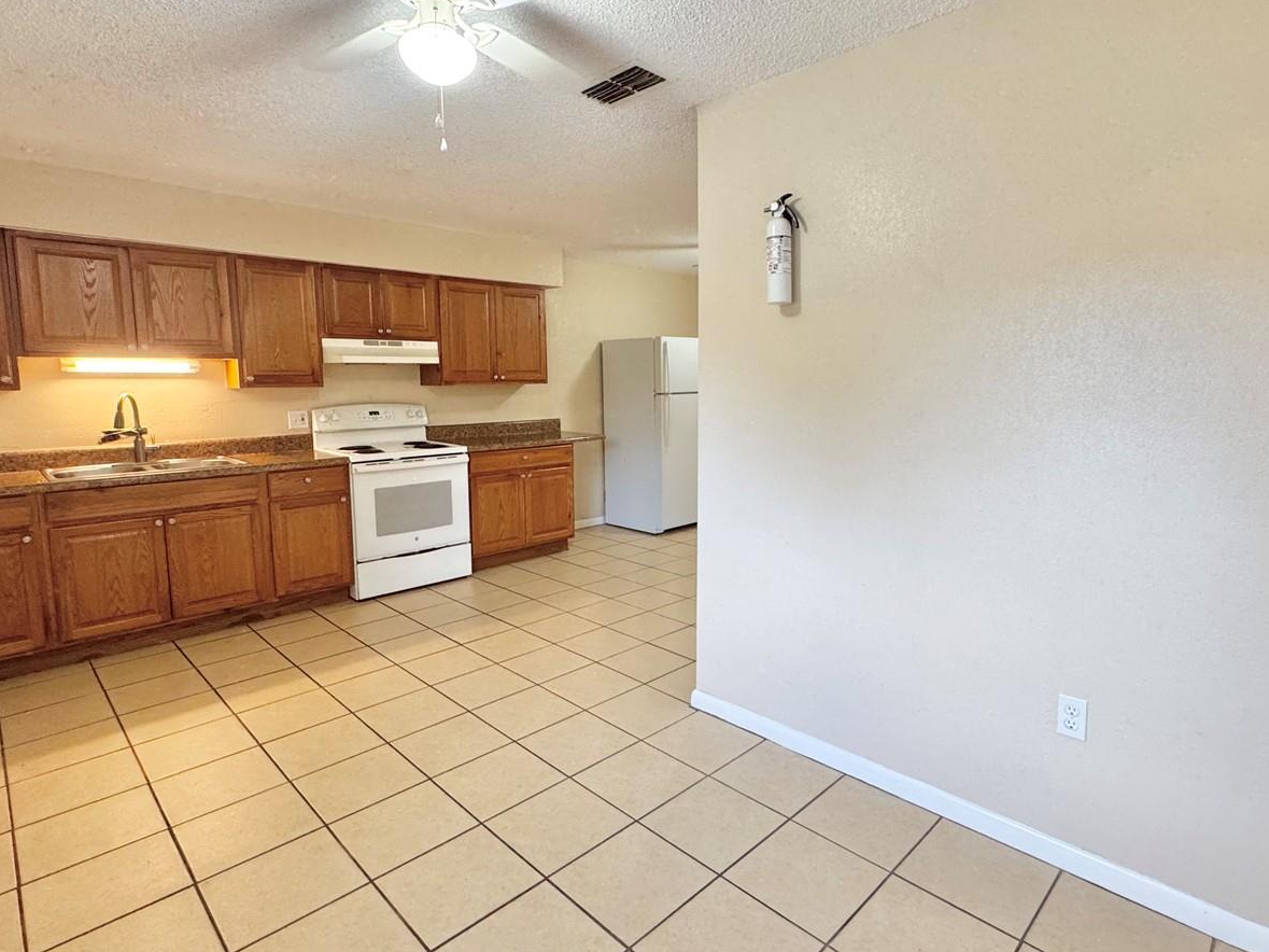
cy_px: 453
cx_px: 671
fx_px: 696
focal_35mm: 19
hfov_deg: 84.6
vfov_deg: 68.6
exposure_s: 1/60
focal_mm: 2.22
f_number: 2.2
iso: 250
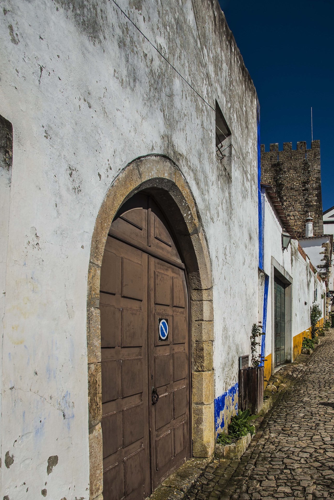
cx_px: 206
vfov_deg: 71.1
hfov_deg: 50.9
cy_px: 286
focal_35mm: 25
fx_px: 348
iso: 320
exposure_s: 1/640
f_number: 11
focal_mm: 20
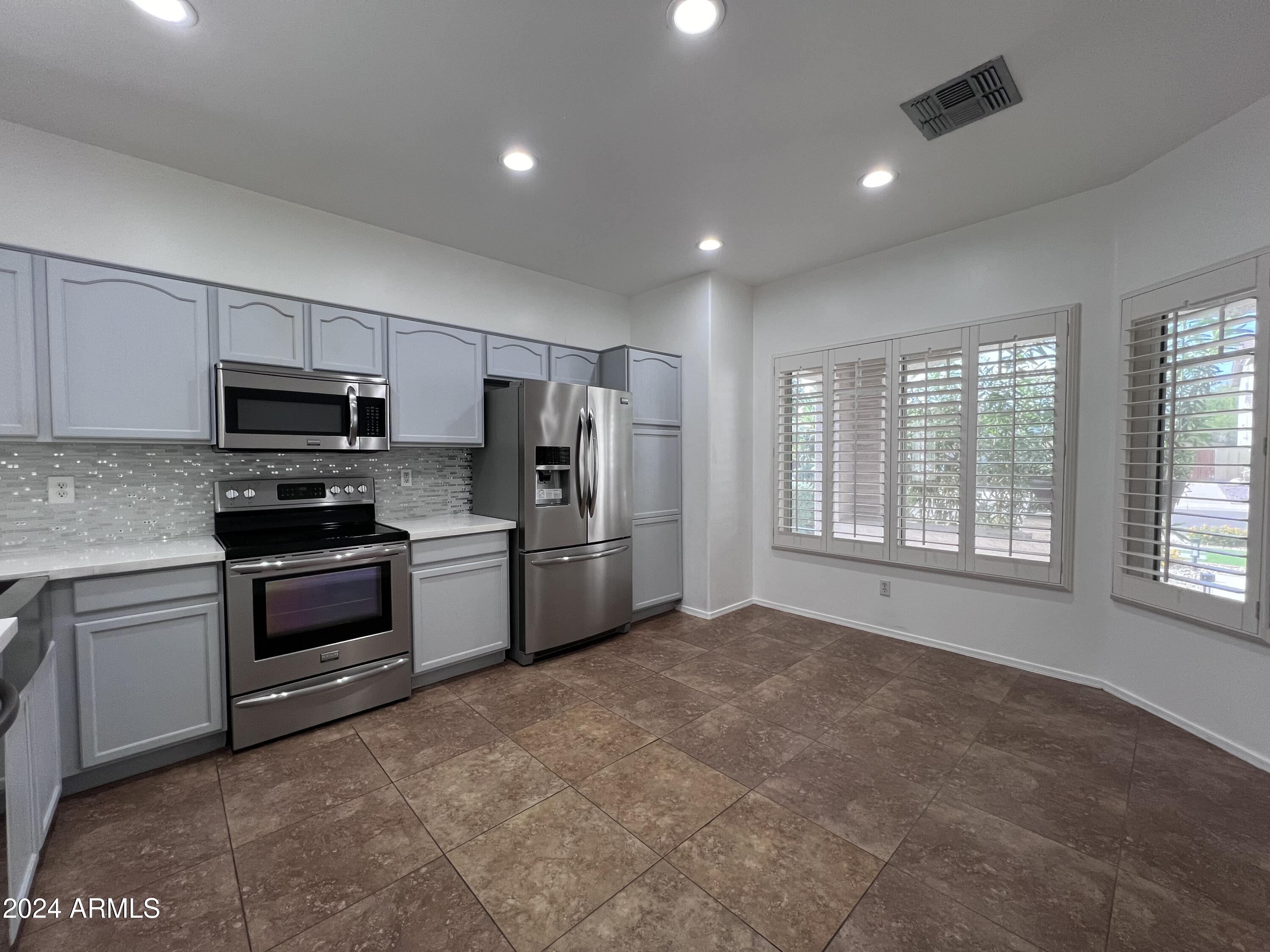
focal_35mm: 13
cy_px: 476
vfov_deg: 89.9
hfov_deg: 106.2
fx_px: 477
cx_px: 635
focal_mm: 1.57
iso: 160
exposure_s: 1/120
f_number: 1.8
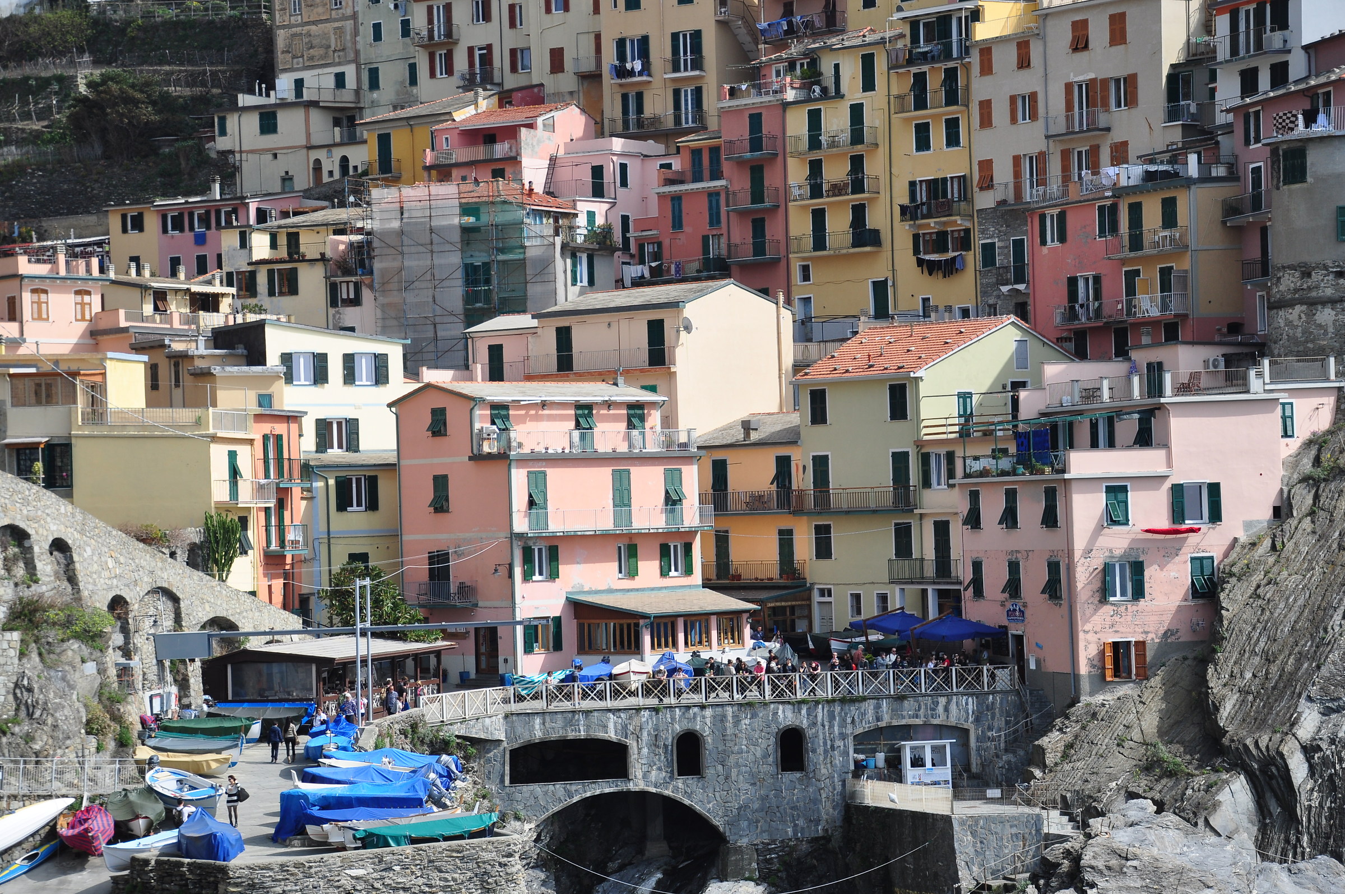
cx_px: 672
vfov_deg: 15.7
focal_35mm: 87
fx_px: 3246
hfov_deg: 23.4
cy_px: 447
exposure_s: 1/640
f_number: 6.3
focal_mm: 58
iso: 200
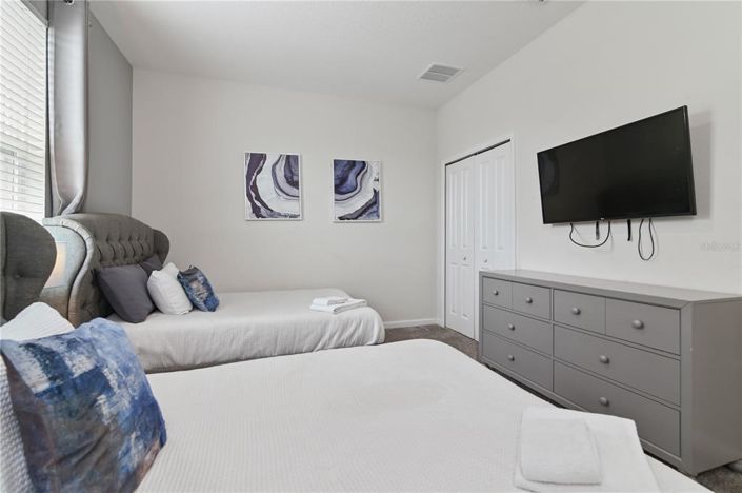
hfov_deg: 96.8
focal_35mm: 16
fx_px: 329
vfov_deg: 73.6
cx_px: 371
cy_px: 246
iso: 100
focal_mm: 16
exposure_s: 1/10
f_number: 8
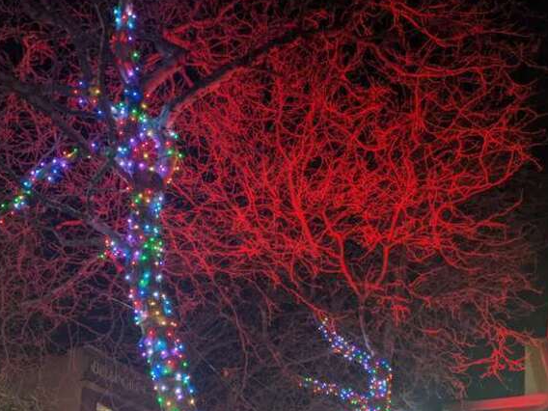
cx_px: 206
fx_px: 602
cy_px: 277
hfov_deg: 48.5
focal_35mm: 38
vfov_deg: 37.3
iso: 388
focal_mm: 4.44
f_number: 1.8
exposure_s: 1/24
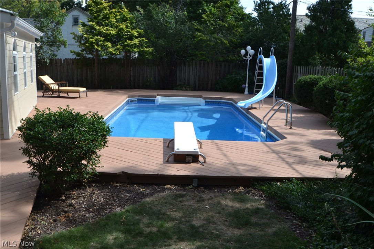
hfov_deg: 53.1
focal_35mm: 36
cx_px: 187
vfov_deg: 36.9
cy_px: 124
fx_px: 374
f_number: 7.1
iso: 100
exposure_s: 1/200
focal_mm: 24
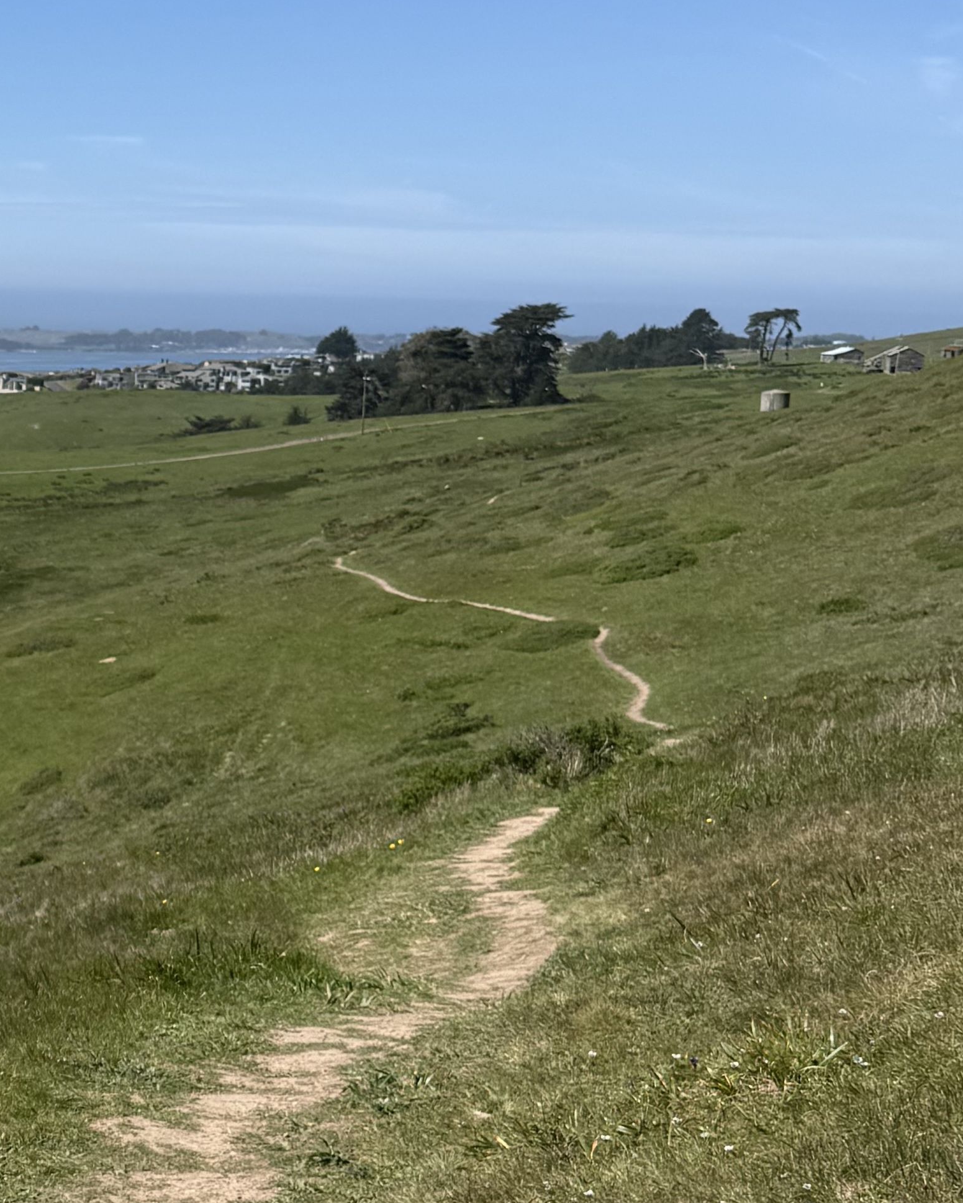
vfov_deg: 27.4
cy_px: 757
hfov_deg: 20.6
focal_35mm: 69
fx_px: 2458
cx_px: -224
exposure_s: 1/5319
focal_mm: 6.76
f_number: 1.78
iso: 80
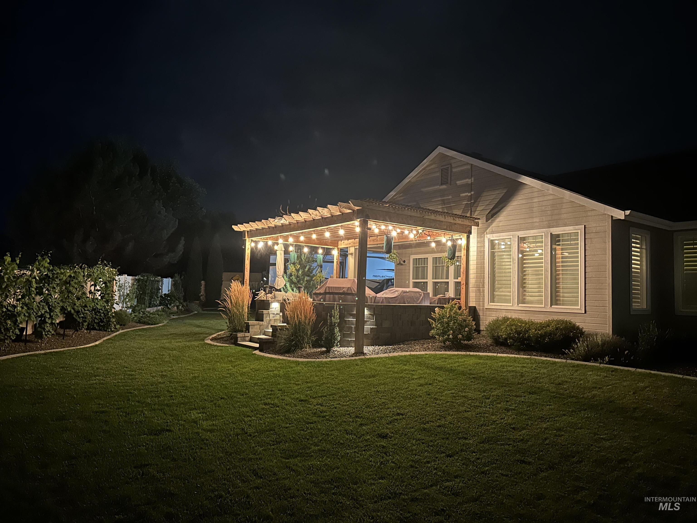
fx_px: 483
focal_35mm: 24
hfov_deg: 71.6
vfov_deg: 56.8
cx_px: 348
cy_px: 262
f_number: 1.78
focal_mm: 6.86
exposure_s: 1/9
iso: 1250
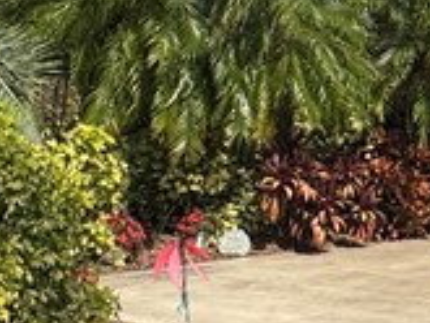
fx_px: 1082
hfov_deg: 20.6
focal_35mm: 87
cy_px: -8
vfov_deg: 16.6
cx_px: 550
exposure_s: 1/2146
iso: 50
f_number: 2.2
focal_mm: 2.22
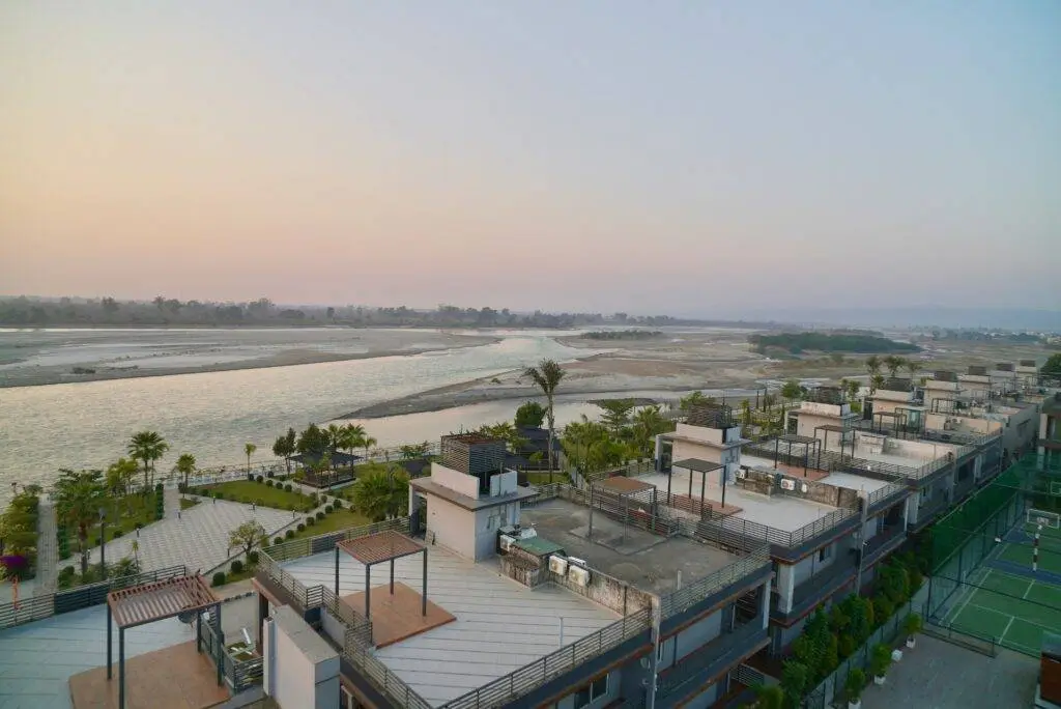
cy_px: 354
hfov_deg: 83.9
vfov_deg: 62.0
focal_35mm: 20
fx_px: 590
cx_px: 530
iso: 200
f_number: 4
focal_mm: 20
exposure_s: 1/320
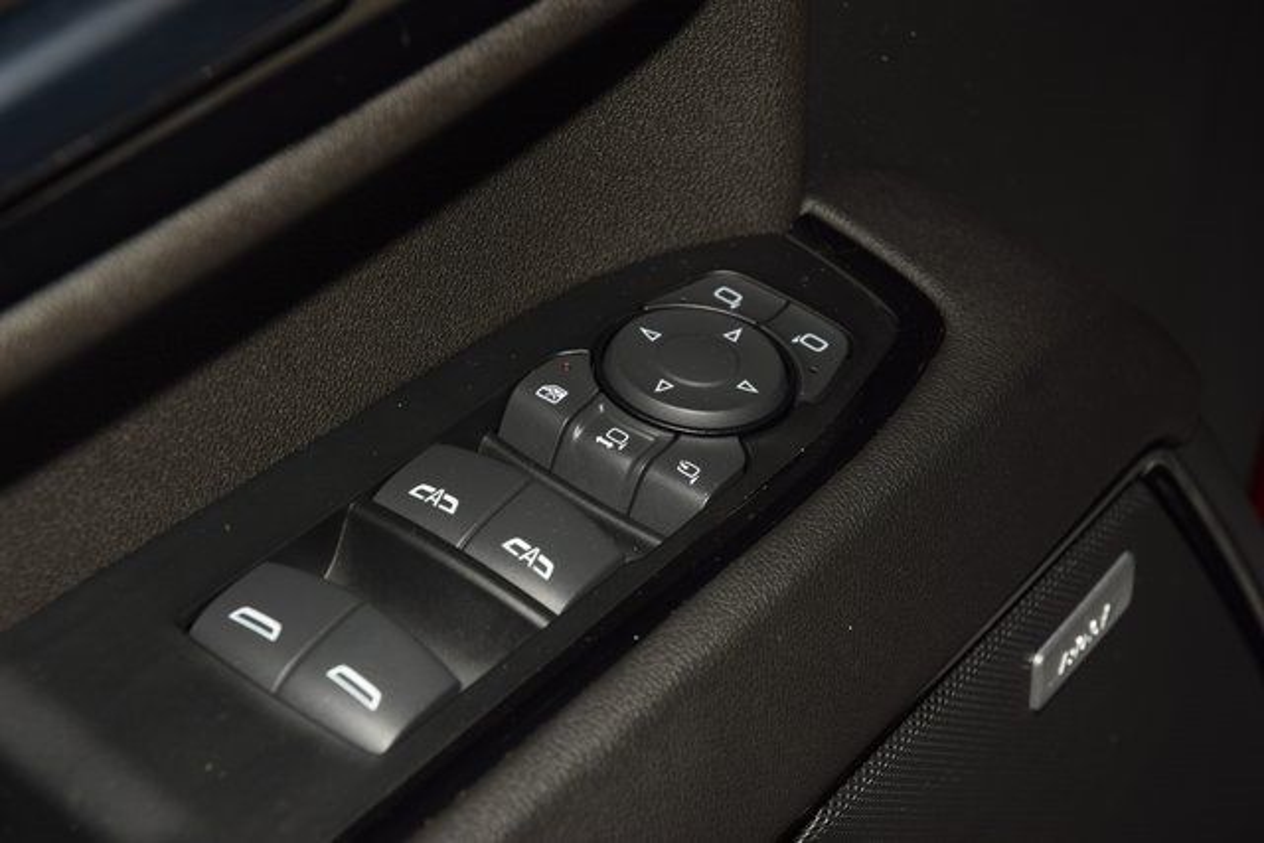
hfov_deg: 19.5
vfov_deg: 13.0
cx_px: 632
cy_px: 422
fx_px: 3687
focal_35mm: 105
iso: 100
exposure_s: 1/125
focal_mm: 70
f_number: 8
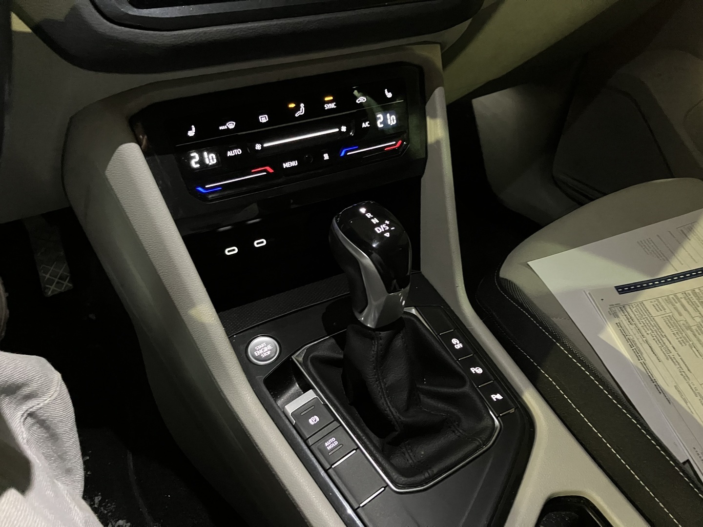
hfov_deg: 63.4
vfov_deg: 49.7
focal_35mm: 28
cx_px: 352
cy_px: 264
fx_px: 569
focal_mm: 3.99
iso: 1250
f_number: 1.8
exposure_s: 1/17
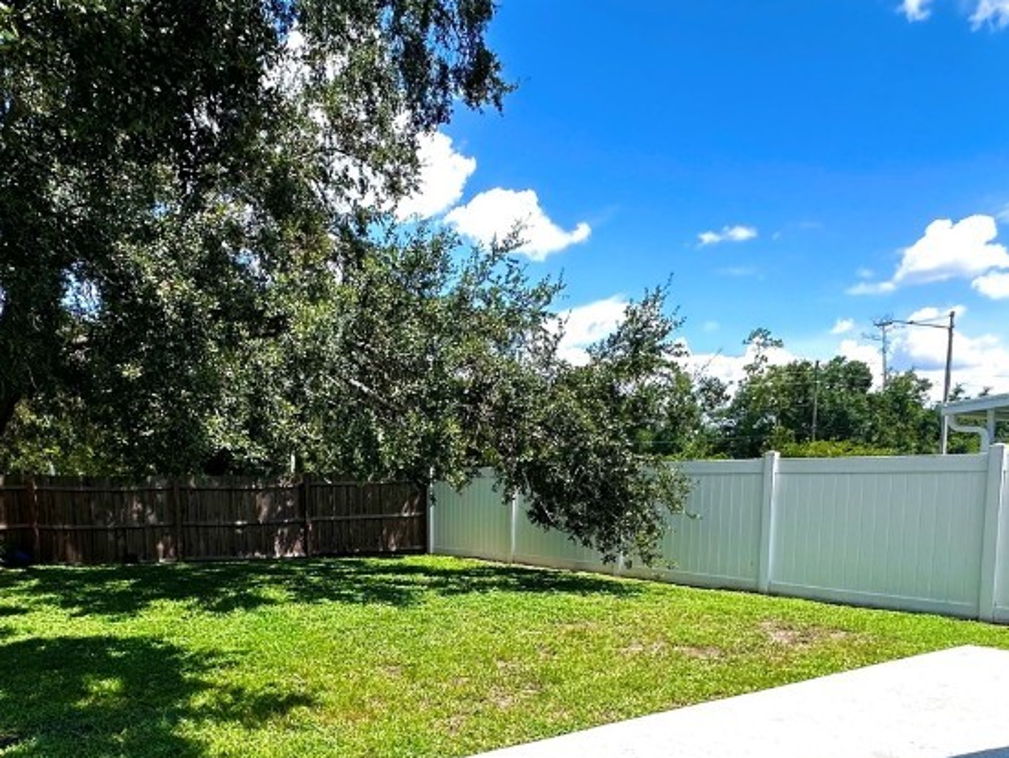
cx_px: 445
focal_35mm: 26
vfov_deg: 50.6
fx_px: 758
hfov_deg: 67.0
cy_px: 580
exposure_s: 1/1770
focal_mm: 2.22
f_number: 2.2
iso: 40
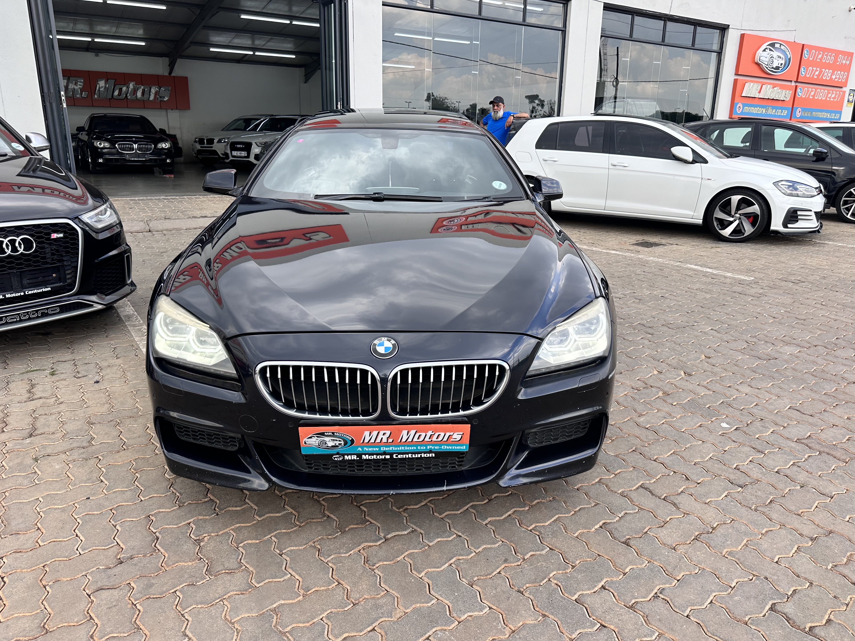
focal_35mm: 25
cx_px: 426
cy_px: 331
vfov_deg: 54.9
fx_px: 617
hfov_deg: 69.4
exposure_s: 1/690
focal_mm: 6.86
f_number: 1.78
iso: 80
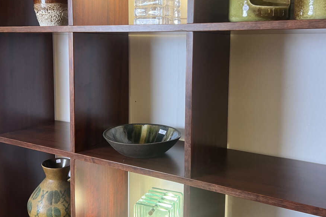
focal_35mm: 37
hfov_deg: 51.9
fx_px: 335
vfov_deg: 35.8
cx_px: 162
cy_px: 81
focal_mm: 5.7
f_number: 1.5
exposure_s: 1/50
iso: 64
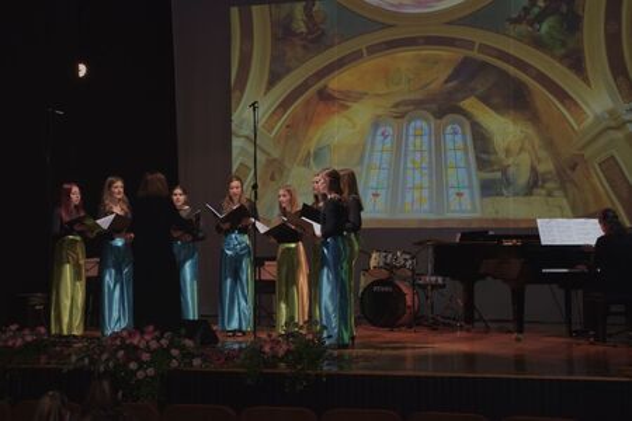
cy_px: 210
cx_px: 316
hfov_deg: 29.9
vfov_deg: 20.2
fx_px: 1185
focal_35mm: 68
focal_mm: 45
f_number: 4.5
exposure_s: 1/60
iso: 1600
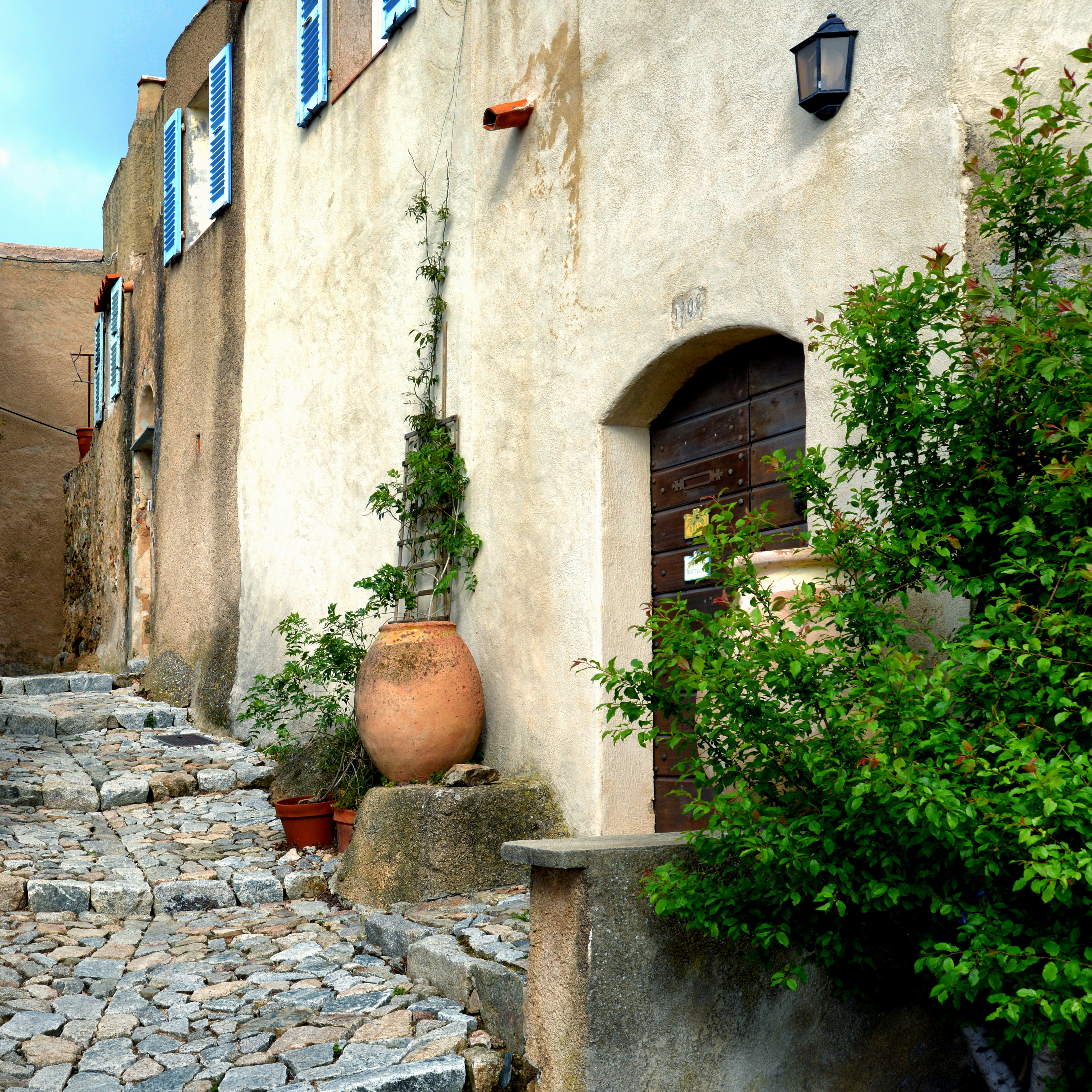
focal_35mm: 44
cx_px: 274
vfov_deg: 38.3
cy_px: 549
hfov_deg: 37.4
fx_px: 1570
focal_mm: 34
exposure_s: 1/125
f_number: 11
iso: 100
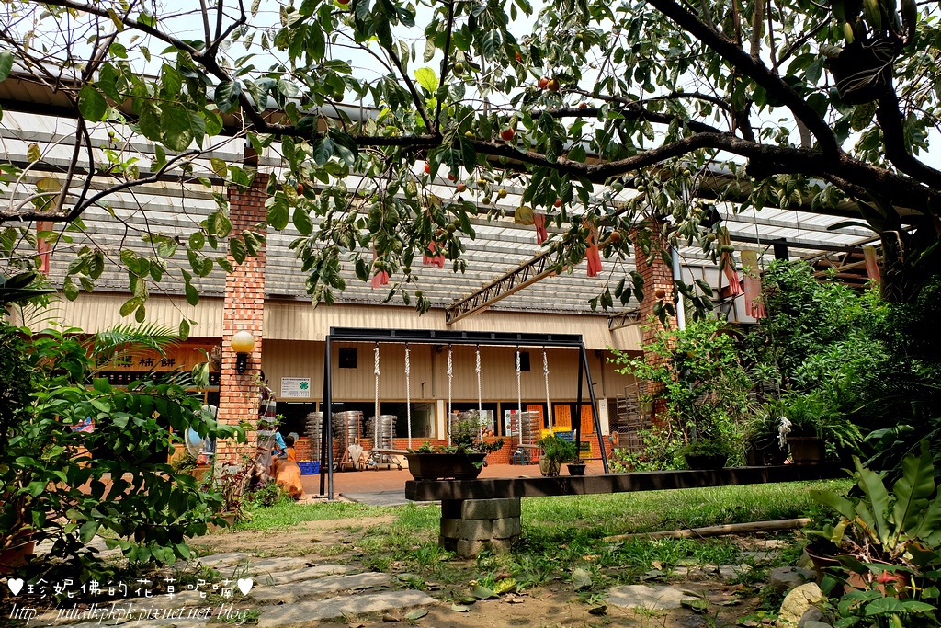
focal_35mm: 24
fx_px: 627
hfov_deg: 73.7
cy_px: 314
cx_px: 470
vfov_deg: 53.1
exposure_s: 1/340
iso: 400
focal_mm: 16
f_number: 8
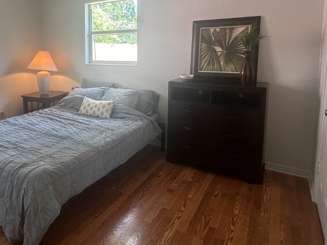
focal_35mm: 27
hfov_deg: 63.4
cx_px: 105
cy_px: 79
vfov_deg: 50.3
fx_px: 255
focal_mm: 2.22
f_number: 2.2
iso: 160
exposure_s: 1/120
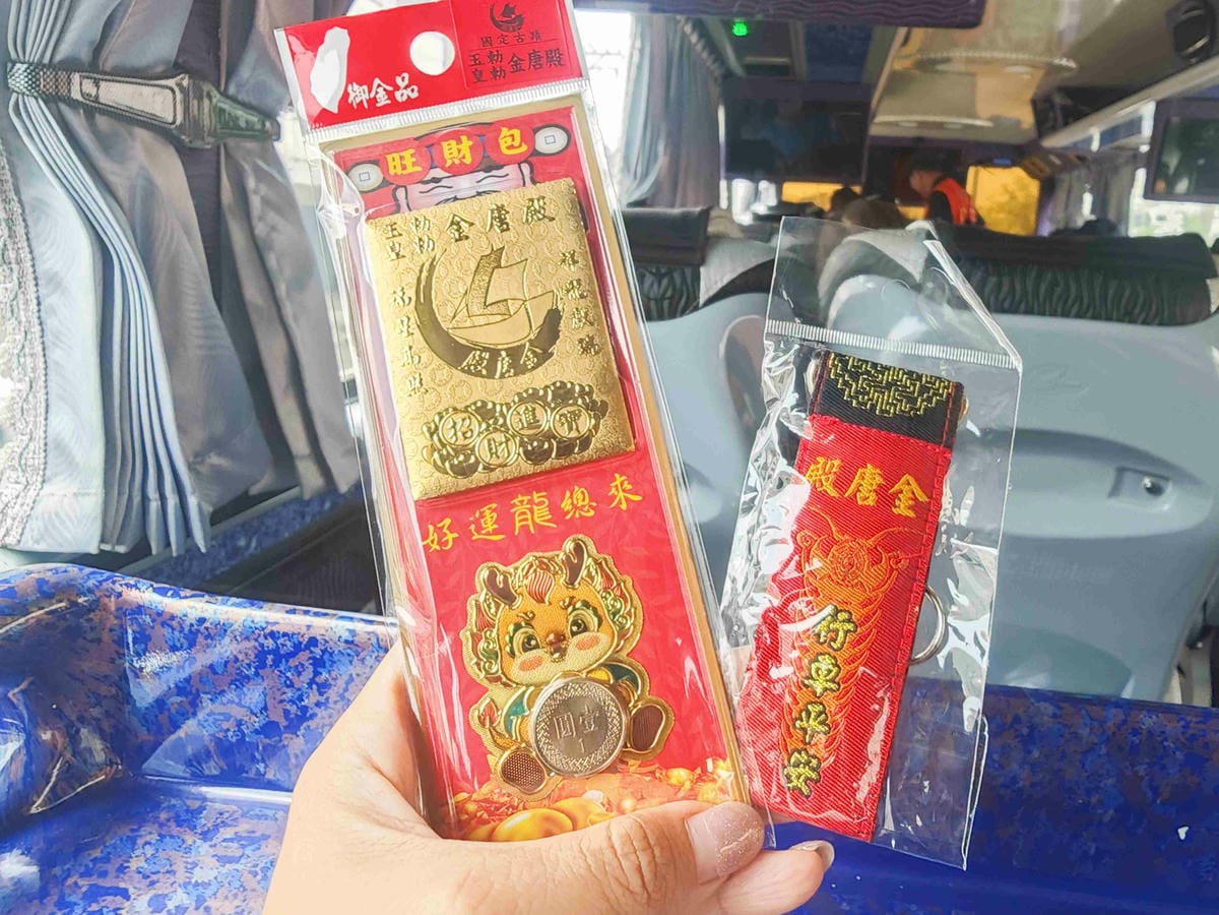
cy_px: 458
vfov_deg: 58.9
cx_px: 610
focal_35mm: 23
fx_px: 810
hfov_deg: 73.9
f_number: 1.8
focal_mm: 2.03
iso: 80
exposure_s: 1/60
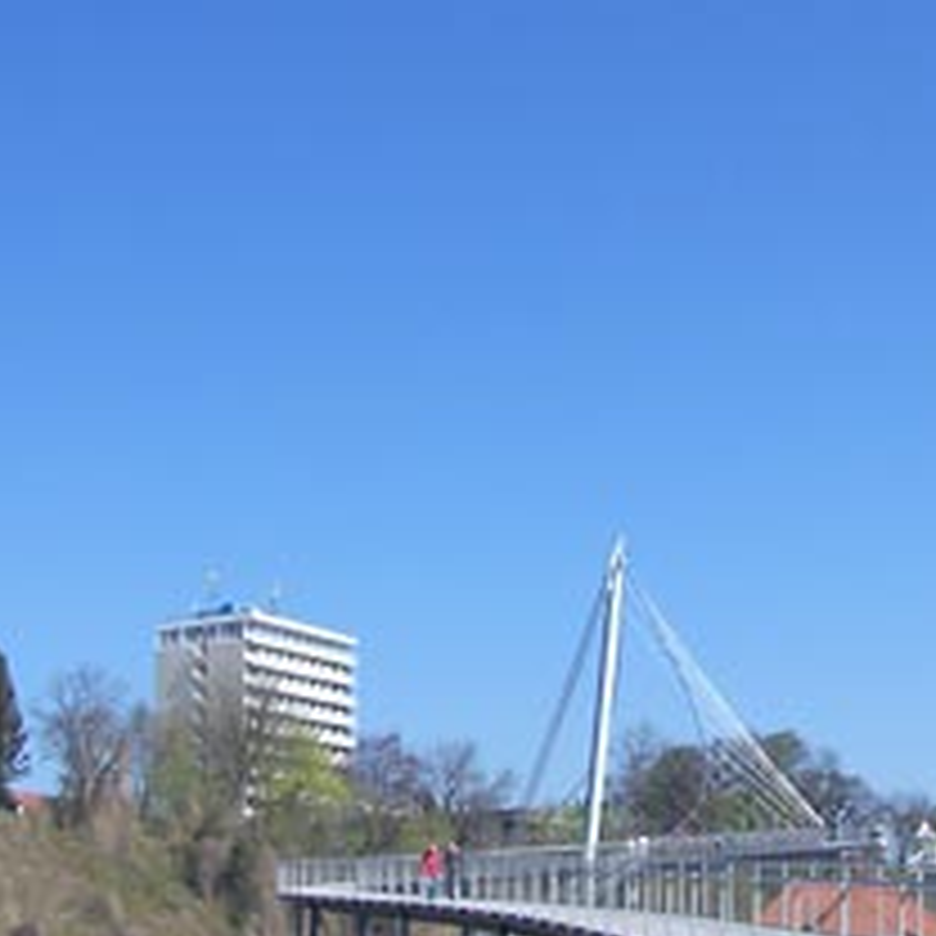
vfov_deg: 28.0
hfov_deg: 28.1
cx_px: 549
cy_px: 614
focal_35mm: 61
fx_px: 1866
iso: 64
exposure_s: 1/640
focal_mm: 6.3
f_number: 4
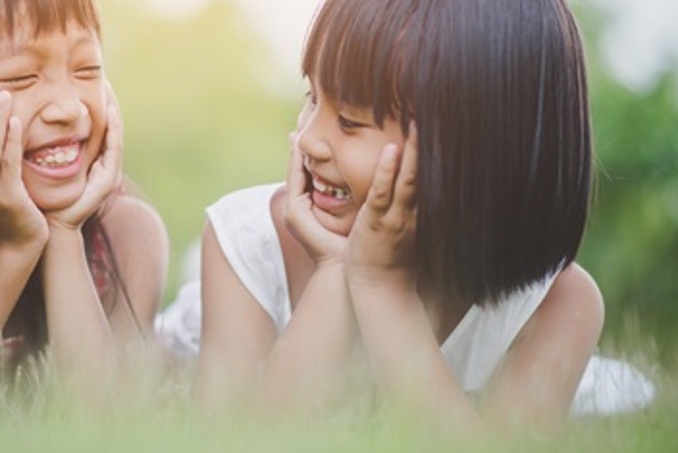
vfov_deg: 10.3
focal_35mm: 133
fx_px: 2506
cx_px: 222
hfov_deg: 15.4
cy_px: 126
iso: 200
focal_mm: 85
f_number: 1.8
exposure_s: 1/160
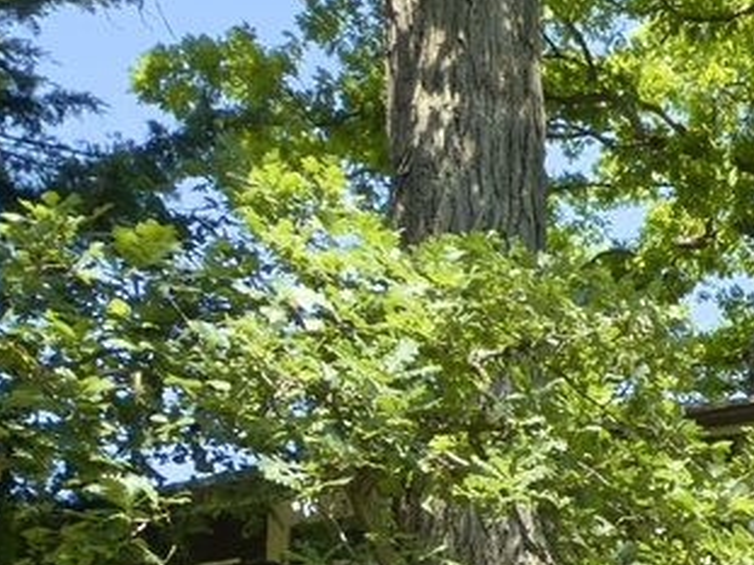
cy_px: 900
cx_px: 1106
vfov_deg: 15.2
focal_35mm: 88
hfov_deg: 19.6
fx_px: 1916
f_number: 2.2
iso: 16
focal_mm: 2.22
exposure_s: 1/174
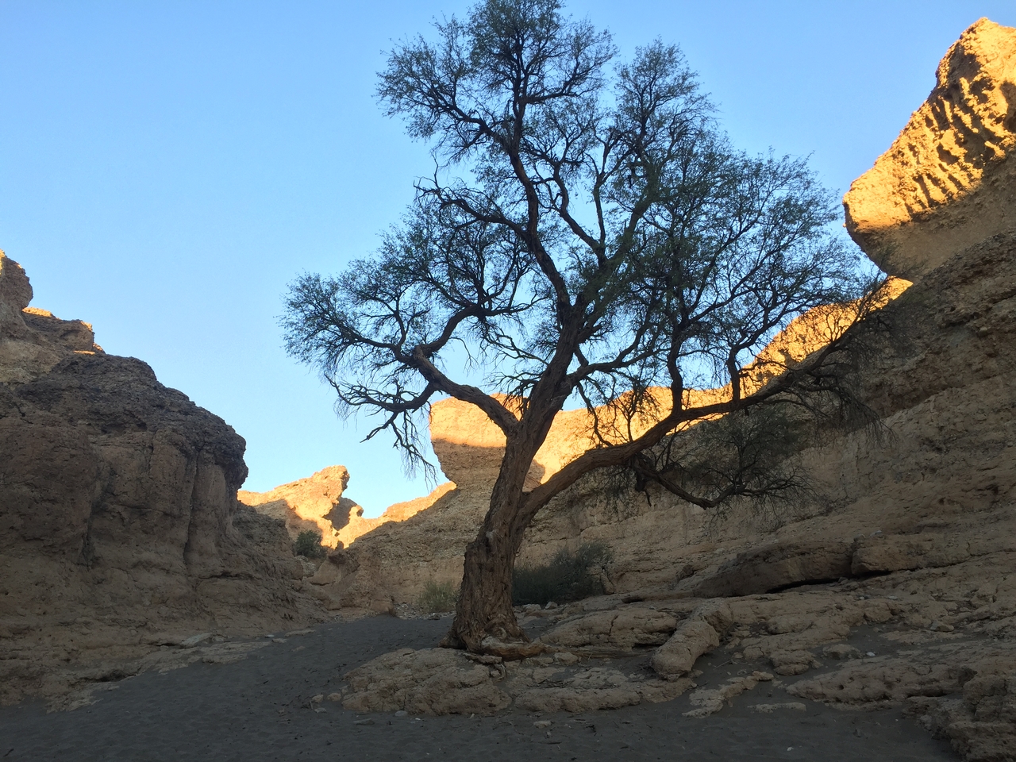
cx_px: 508
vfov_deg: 48.2
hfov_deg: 61.7
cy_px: 381
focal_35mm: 29
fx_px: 851
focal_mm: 4.15
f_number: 2.2
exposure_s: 1/218
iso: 32
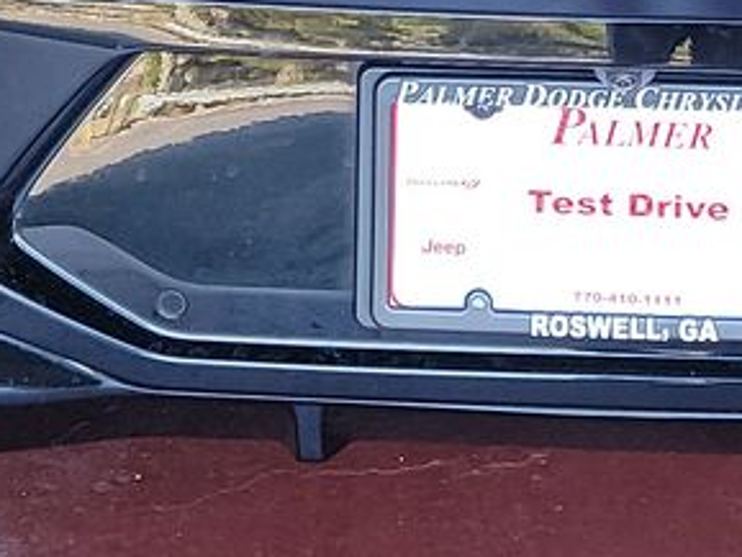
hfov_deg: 14.7
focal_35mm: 133
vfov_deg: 10.3
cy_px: -552
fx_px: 2852
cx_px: 665
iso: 139
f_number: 1.8
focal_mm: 6.7
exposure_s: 1/59
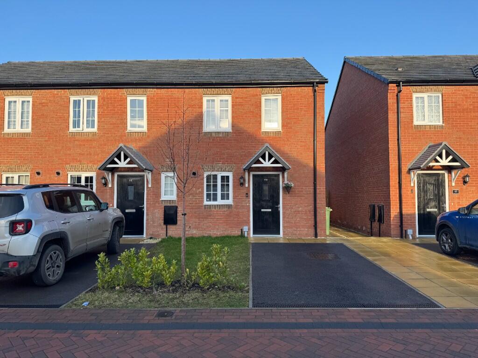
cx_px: 239
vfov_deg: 56.8
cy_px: 179
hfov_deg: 71.6
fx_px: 331
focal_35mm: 24
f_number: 1.78
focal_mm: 6.76
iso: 80
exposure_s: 1/864
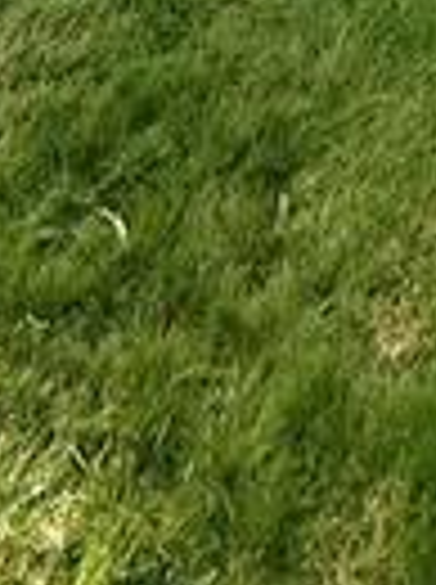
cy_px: -1138
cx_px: 517
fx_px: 1398
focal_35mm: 83
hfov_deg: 17.0
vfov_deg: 11.8
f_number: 2.2
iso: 64
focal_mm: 2.22
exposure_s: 1/1534
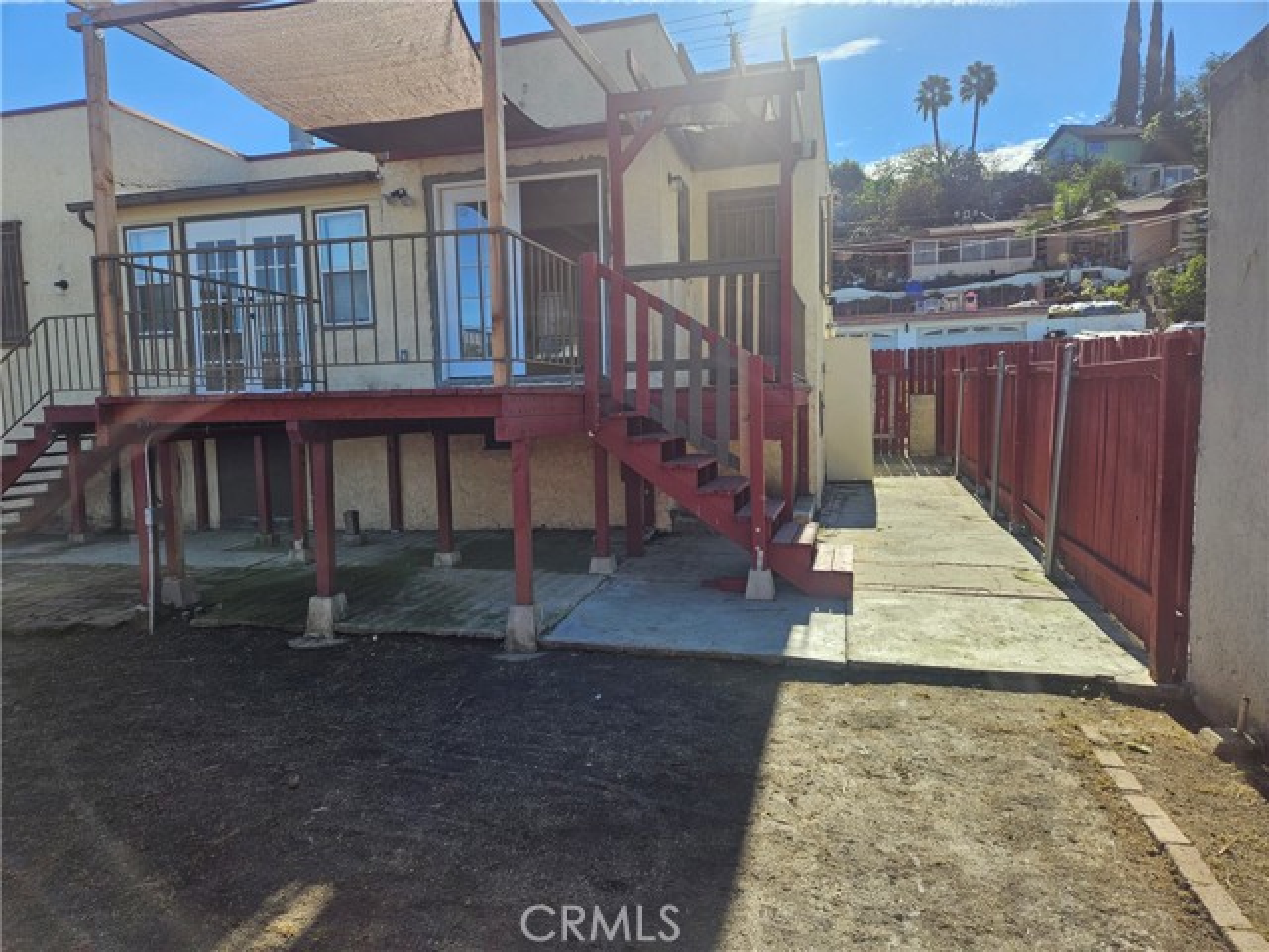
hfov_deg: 73.9
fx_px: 843
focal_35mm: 23
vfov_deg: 58.9
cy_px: 476
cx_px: 634
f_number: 1.8
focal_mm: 5.4
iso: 25
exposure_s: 1/1142
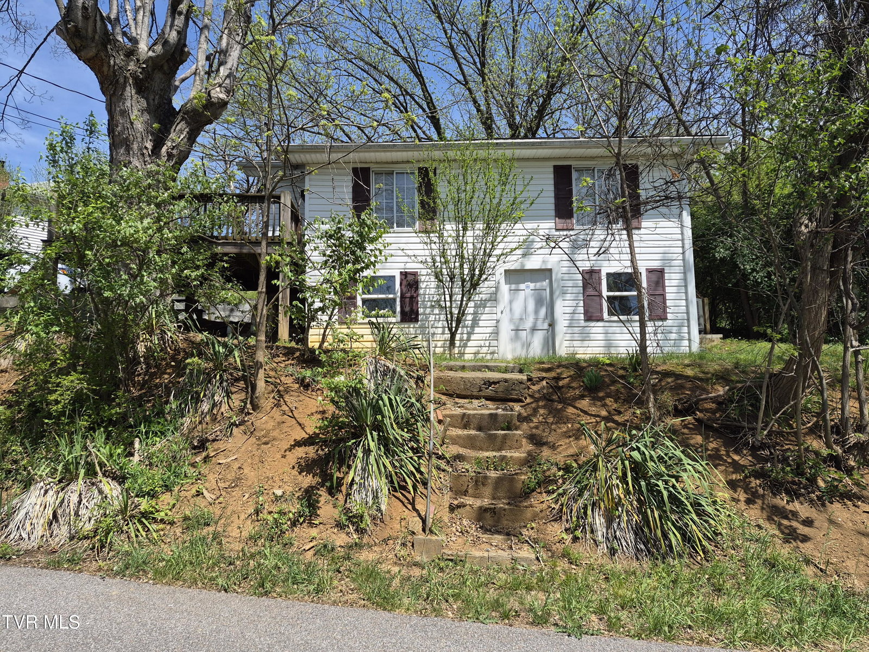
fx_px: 577
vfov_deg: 58.9
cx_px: 434
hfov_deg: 73.9
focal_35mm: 23
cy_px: 326
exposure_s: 1/4896
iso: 80
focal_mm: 5.4
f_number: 1.8
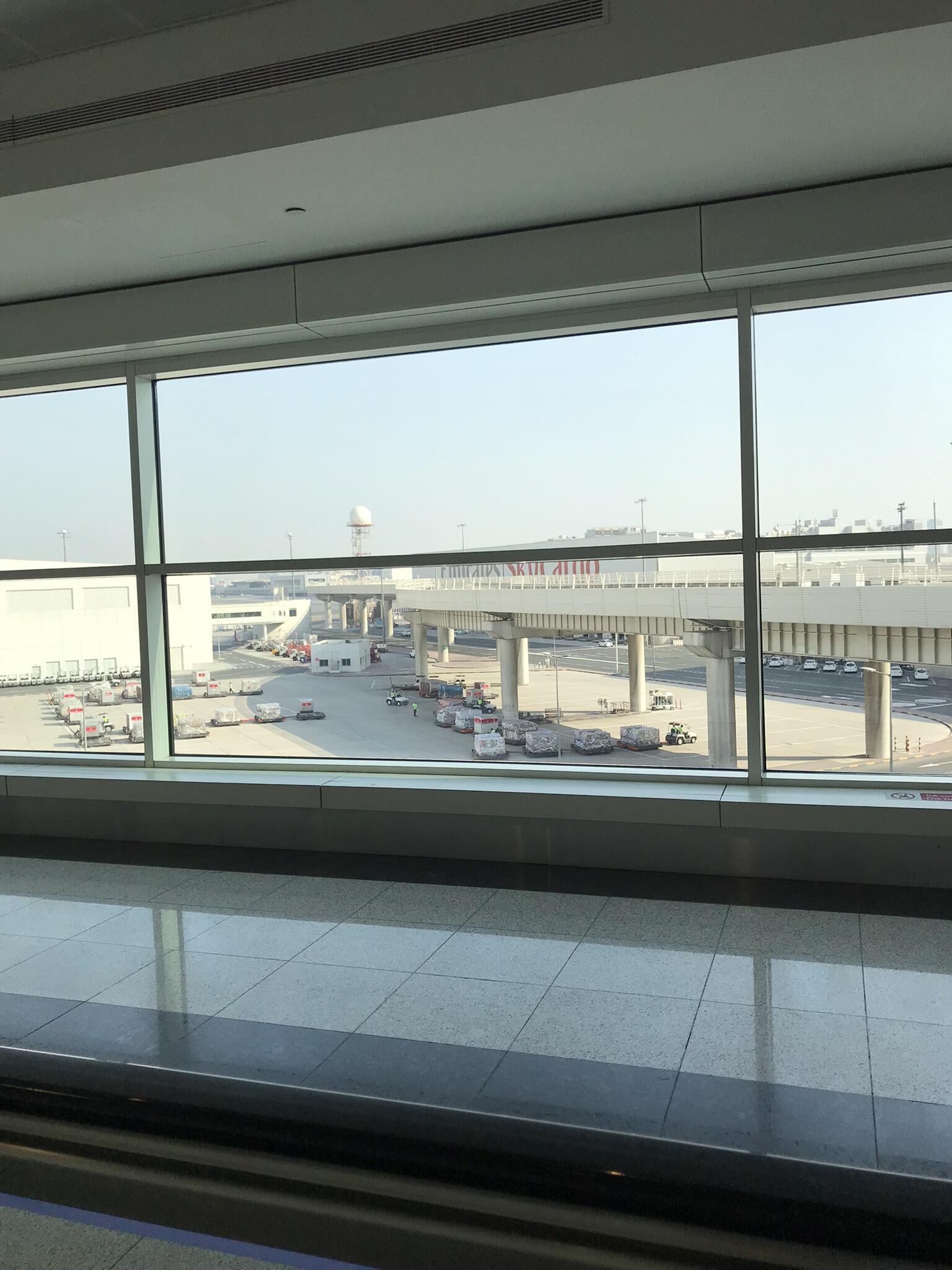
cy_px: 635
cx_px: 476
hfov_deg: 49.7
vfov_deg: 63.4
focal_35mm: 28
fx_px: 1027
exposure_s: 1/1244
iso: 20
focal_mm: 3.99
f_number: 1.8
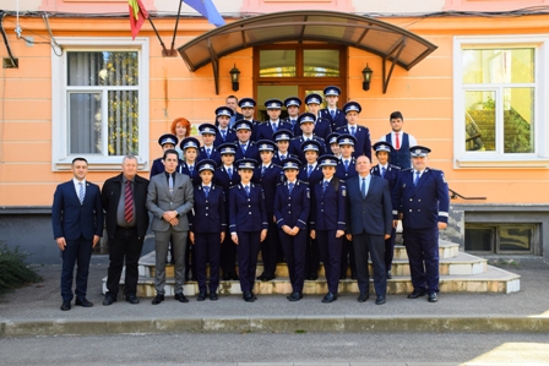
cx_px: 274
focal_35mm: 39
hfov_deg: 49.5
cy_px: 183
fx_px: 595
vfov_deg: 34.2
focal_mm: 26
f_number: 9
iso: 400
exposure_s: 1/60
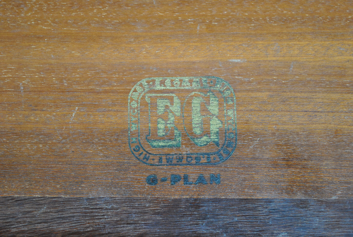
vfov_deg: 16.6
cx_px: 176
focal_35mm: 82
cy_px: 118
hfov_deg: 24.6
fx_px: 811
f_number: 5.6
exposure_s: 1/30
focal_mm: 55
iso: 560
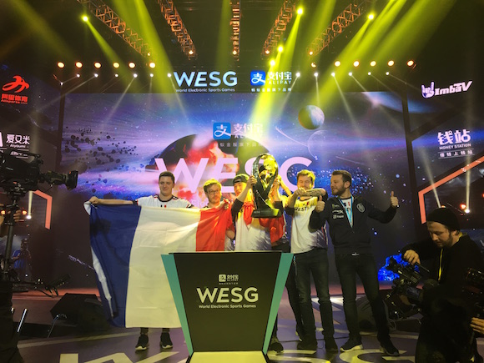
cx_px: 242
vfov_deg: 48.2
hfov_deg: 61.7
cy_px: 182
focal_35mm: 29
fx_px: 405
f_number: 2.2
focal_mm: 4.15
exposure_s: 1/100
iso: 40
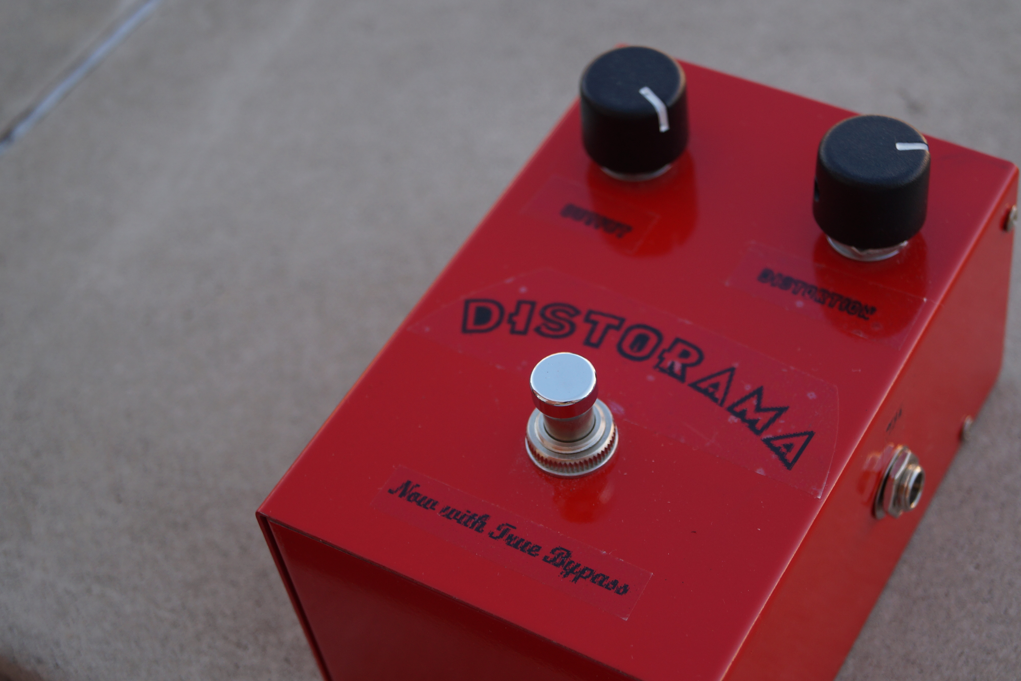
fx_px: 2033
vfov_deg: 19.0
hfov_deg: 28.1
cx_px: 610
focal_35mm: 72
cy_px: 379
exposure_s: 1/160
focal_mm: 35
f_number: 4.5
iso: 125
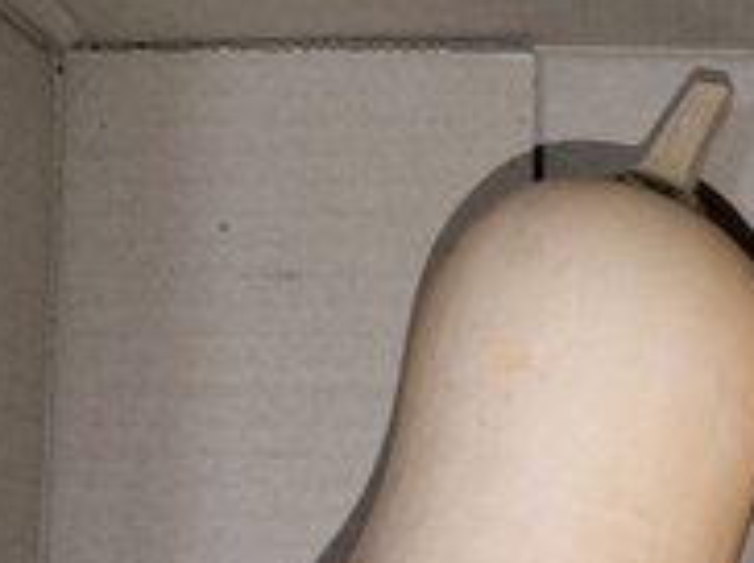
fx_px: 1436
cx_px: 771
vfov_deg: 21.5
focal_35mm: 66
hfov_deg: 27.6
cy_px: 542
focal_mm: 5.43
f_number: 1.89
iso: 191
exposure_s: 1/100
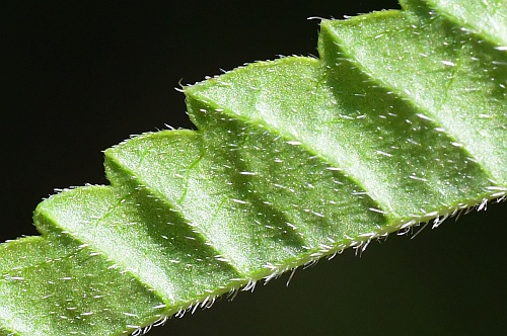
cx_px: 254
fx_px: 1899
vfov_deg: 10.1
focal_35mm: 135
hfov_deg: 15.2
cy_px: 168
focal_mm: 90
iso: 1250
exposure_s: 1/640
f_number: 20
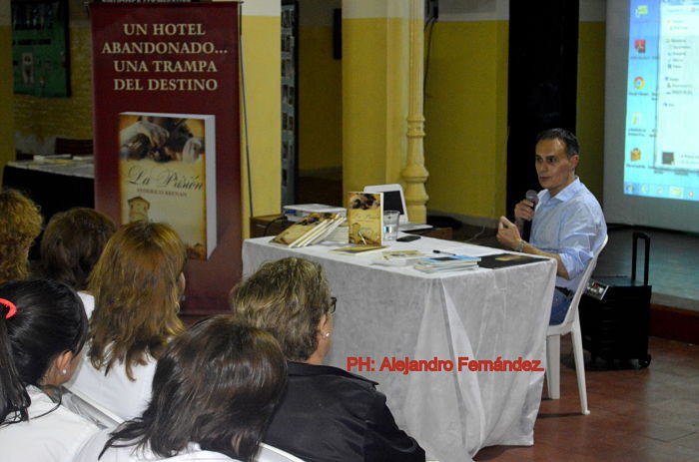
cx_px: 350
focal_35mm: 68
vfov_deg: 20.1
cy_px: 231
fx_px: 1307
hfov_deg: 29.9
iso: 3200
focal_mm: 45
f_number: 5.3
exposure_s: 1/60
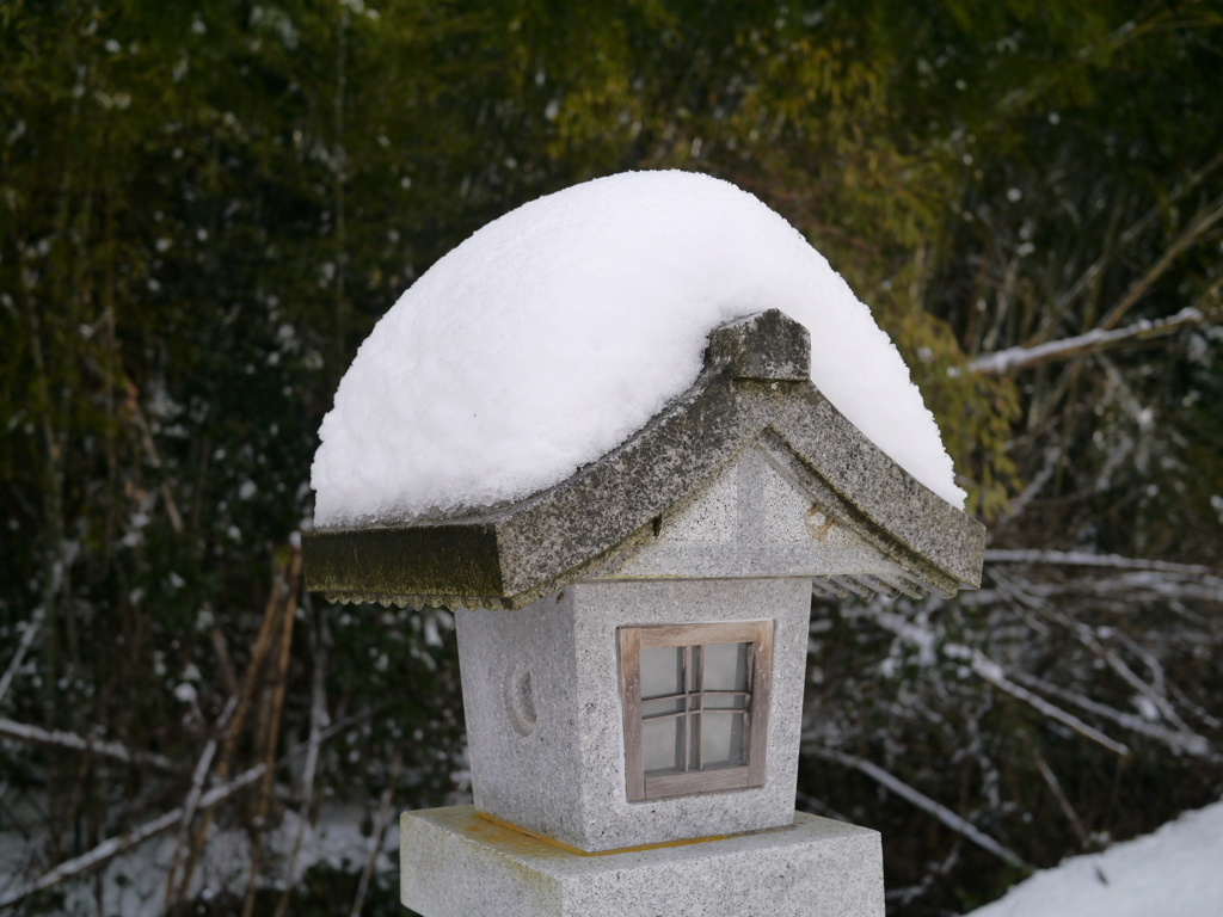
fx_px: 1413
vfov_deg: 36.0
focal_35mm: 40
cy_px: 458
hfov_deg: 46.8
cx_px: 612
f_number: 2.8
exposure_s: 1/2000
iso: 160
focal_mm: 20
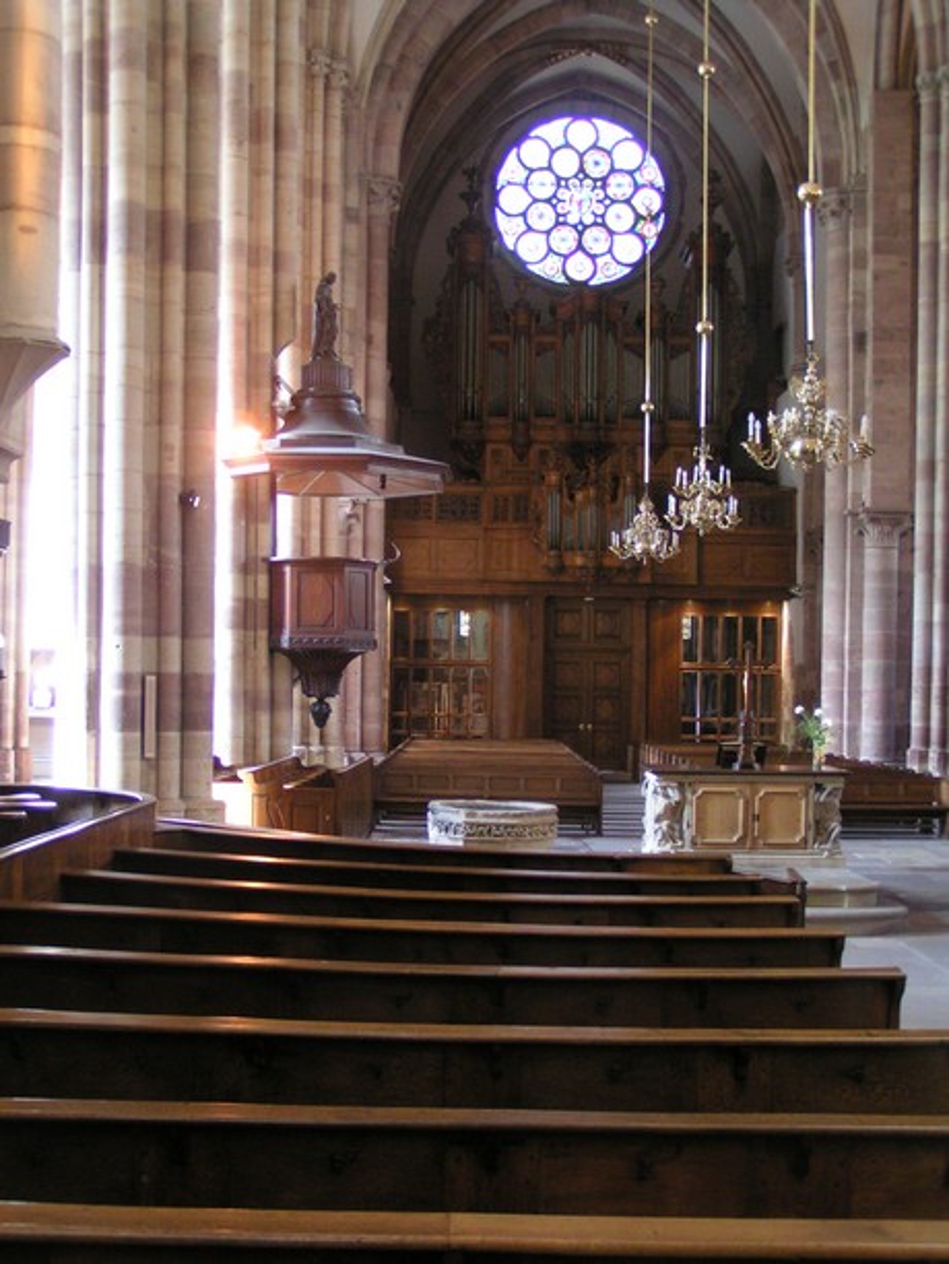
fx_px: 1644
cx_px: 474
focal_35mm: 45
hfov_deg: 32.2
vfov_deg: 42.1
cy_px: 632
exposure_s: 1/8
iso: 200
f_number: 2.8
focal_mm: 6.9
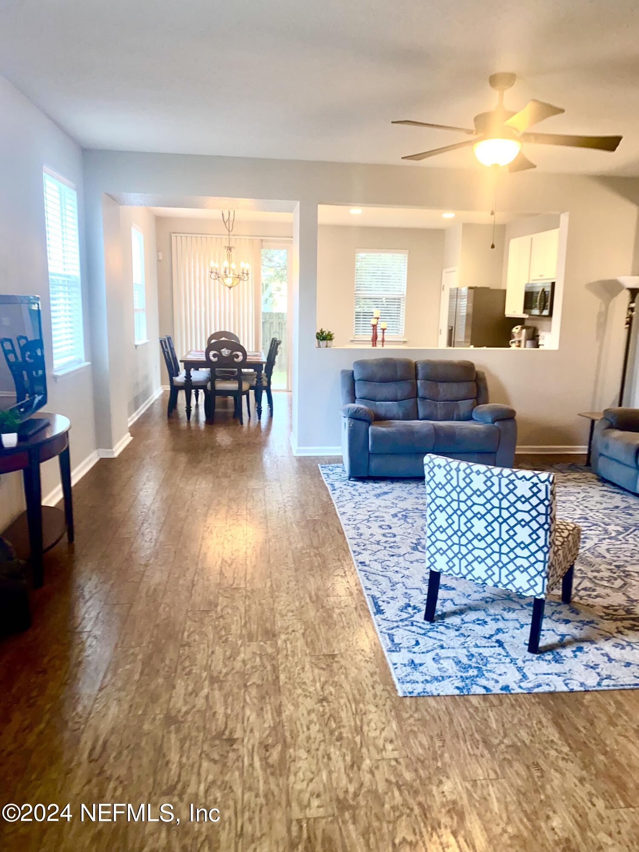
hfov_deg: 53.1
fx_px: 640
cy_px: 426
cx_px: 320
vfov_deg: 67.3
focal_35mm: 26
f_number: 1.8
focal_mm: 4.25
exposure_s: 1/16
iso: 32
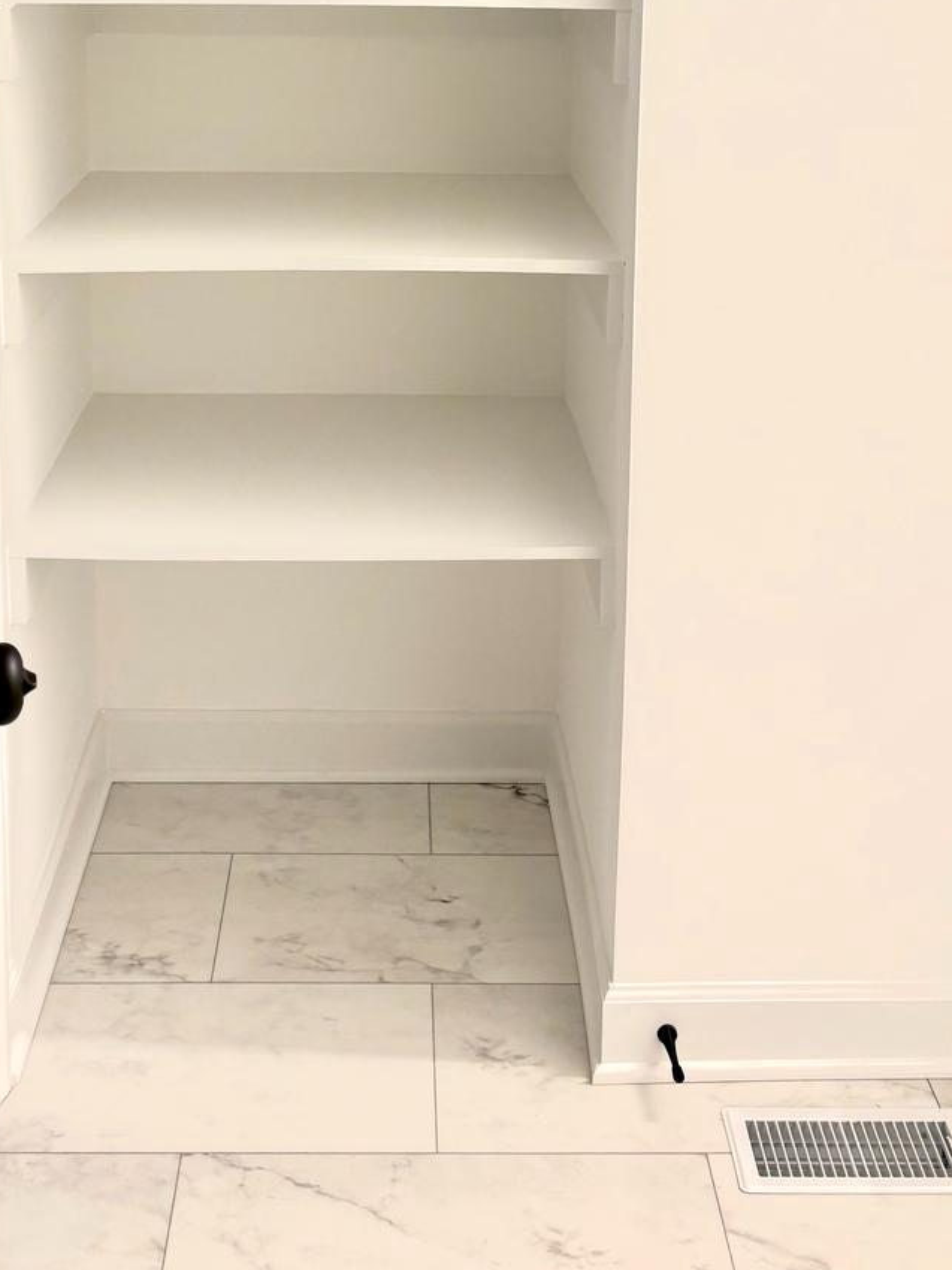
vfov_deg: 37.8
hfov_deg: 30.8
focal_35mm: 47
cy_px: 134
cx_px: 415
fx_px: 1724
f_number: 1.6
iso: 80
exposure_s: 1/60
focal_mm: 5.96
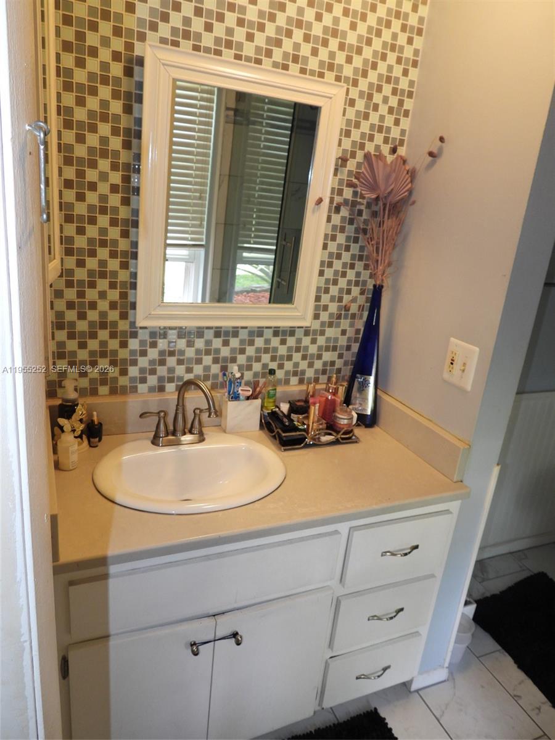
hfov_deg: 56.8
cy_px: 370
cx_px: 278
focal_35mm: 24
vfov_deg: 71.6
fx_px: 513
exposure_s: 1/30
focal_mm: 4.3
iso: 160
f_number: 2.8
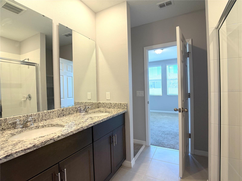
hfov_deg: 71.6
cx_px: 121
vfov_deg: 56.8
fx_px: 168
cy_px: 90
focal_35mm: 24
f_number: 1.78
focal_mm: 6.76
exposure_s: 1/148
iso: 160
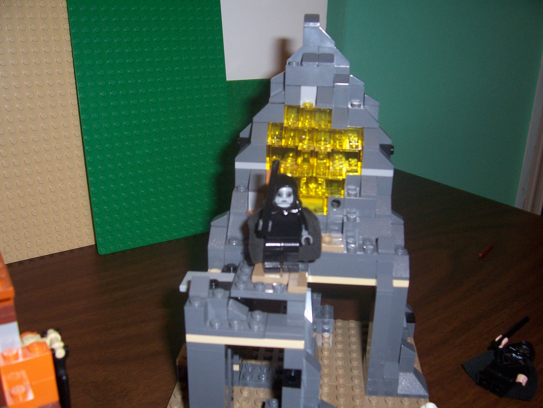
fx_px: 533
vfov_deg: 41.8
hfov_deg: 54.0
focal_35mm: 34
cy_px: 204
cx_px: 272
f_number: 2.7
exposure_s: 1/60
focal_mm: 5.6
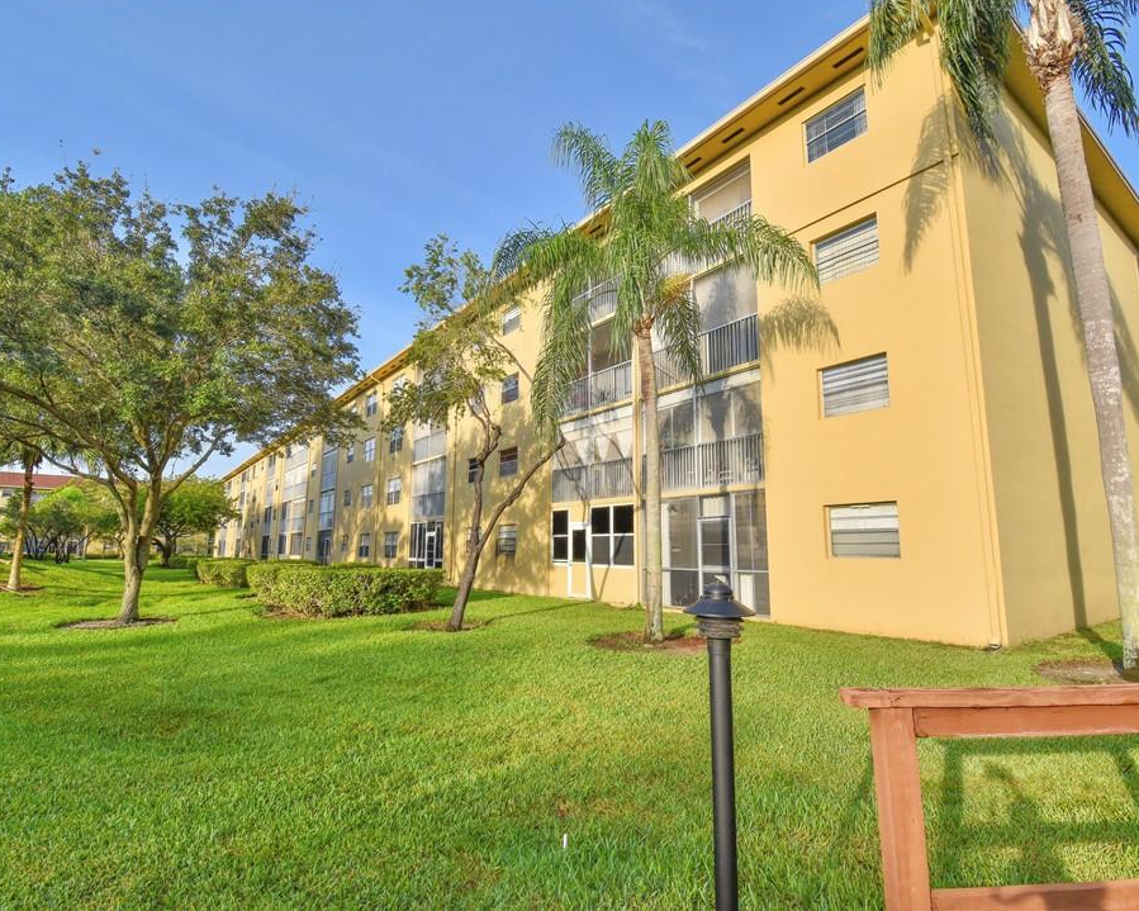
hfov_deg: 89.6
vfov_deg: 77.0
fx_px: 573
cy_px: 454
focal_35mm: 17
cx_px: 574
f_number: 10
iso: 400
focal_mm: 10
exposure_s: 1/400
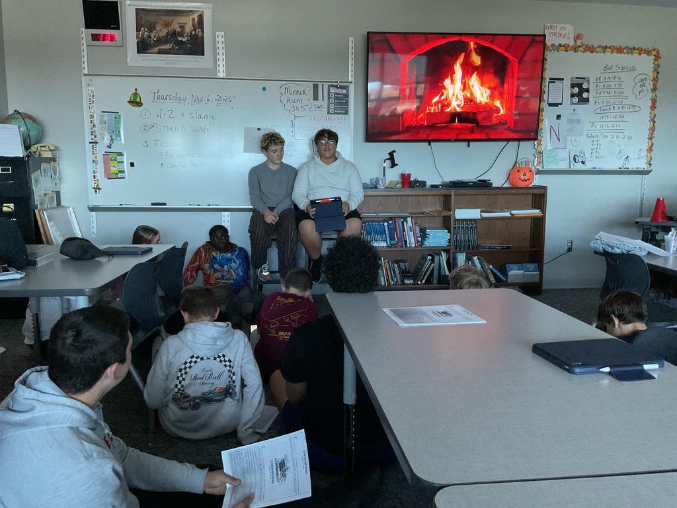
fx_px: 567
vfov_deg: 48.2
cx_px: 338
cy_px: 254
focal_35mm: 29
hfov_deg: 61.7
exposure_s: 1/60
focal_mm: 3
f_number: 1.8
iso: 160
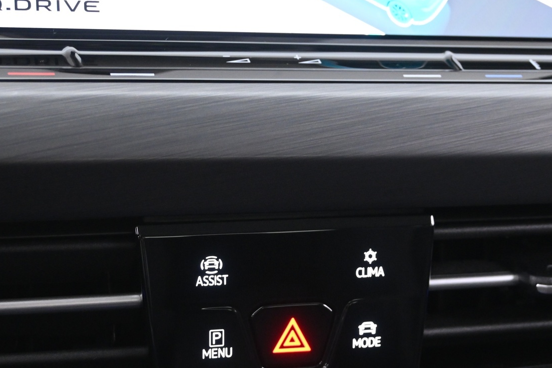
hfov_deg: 27.8
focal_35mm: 73
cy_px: 256
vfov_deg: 18.7
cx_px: 288
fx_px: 1115
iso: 2500
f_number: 5
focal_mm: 33
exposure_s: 1/6
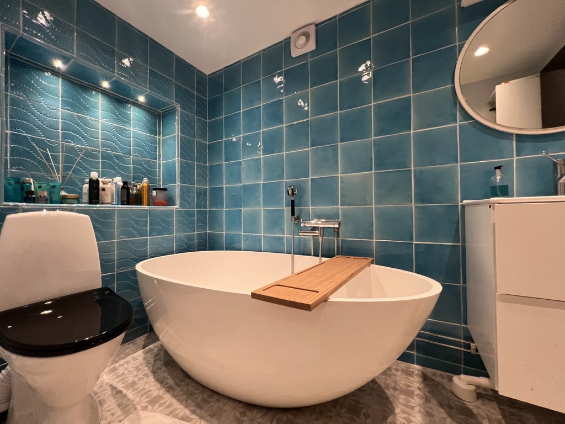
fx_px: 212
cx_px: 282
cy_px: 212
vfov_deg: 89.9
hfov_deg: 106.2
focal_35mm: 13
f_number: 1.8
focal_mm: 1.57
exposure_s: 1/50
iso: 500
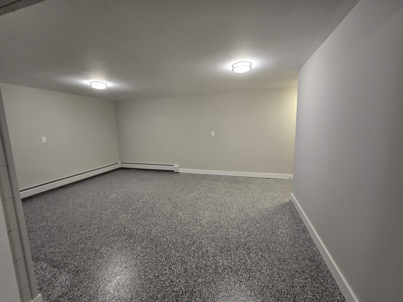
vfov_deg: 89.9
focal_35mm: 13
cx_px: 202
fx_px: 151
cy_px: 151
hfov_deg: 106.2
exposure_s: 1/60
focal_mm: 2.2
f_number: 2.2
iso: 200
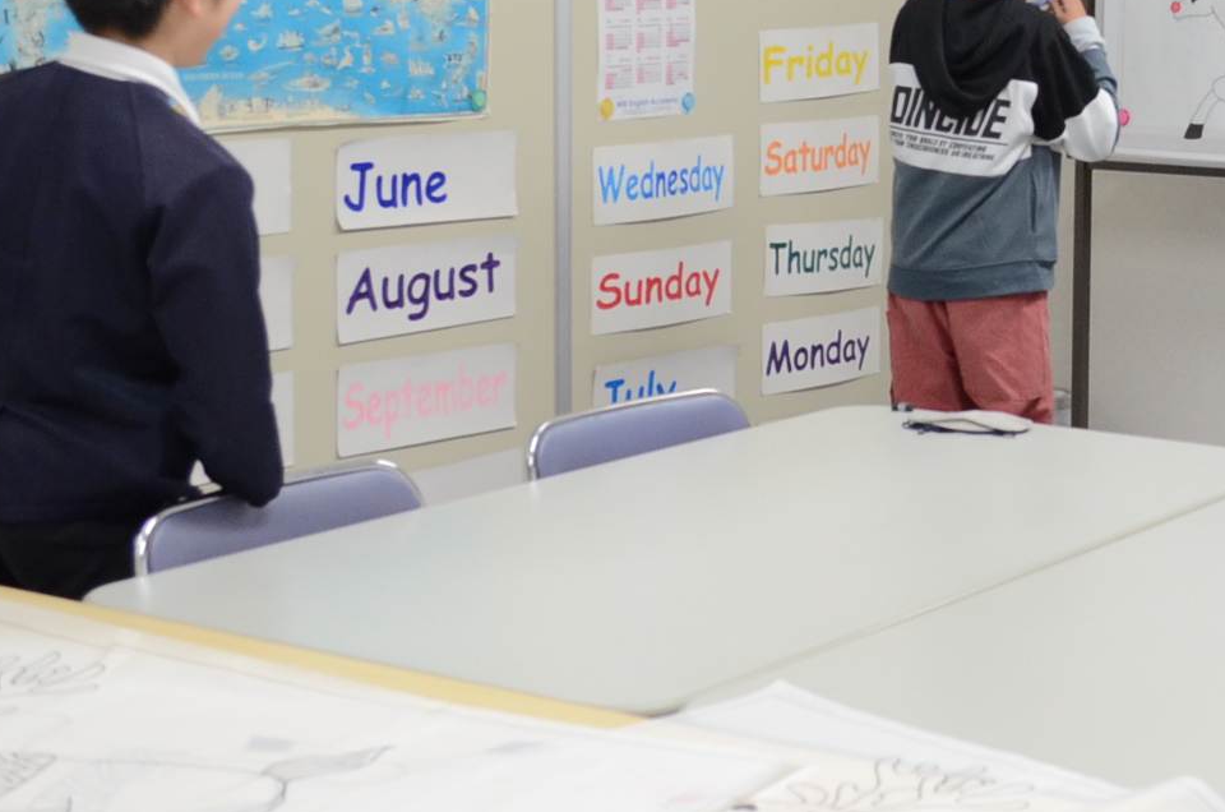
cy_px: 125
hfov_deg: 25.2
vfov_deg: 17.4
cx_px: 1207
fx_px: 2615
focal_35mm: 77
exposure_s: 1/60
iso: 800
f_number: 4
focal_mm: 20
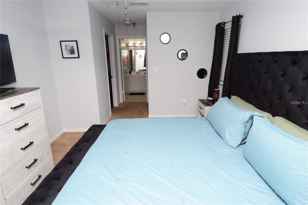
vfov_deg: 67.3
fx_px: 154
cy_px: 102
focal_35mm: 18
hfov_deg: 90.1
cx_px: 154
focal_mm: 12
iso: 400
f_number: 8
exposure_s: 1/60
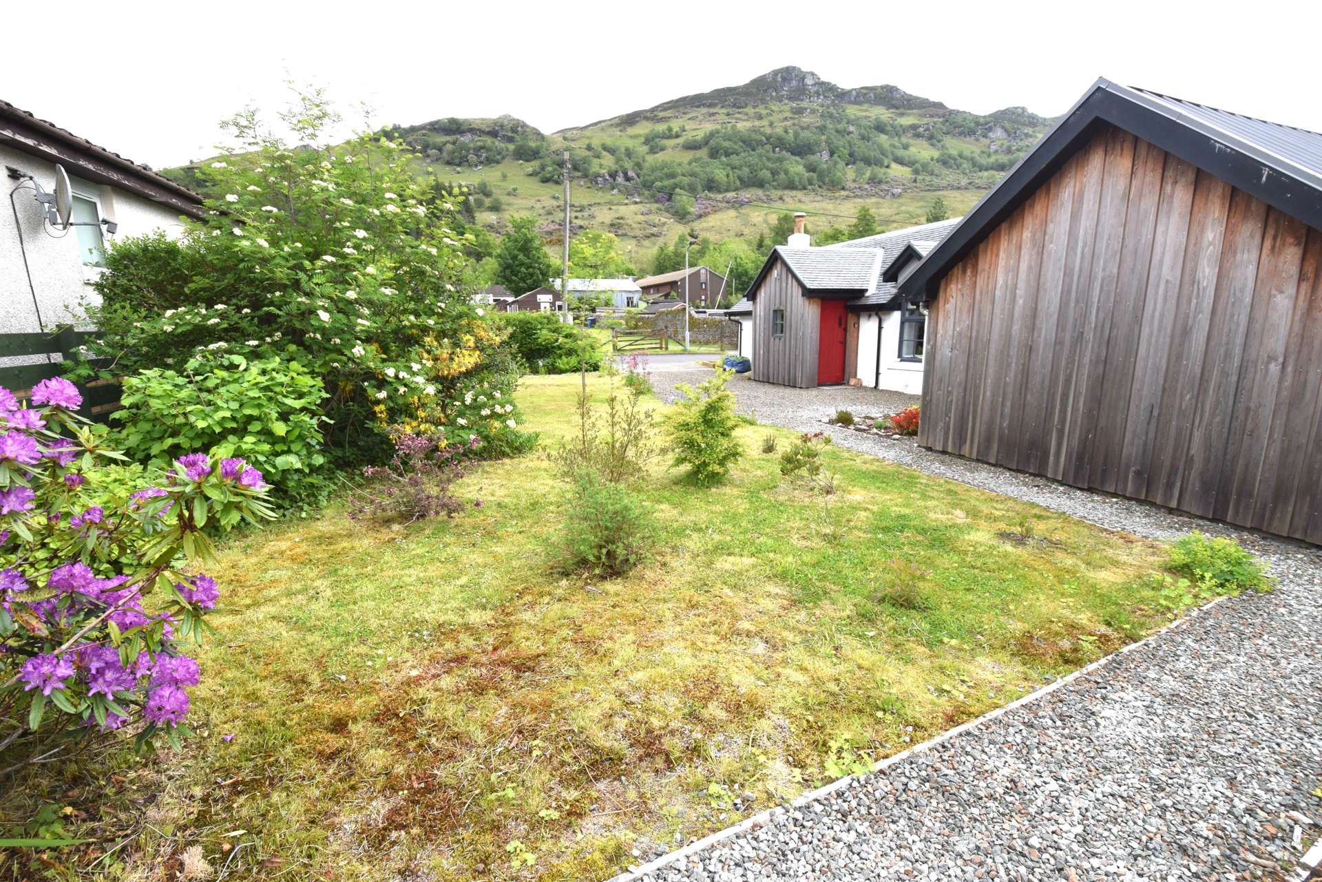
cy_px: 441
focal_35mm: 15
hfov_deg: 100.4
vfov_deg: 77.4
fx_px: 551
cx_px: 661
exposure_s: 1/250
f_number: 8
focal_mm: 10
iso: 320
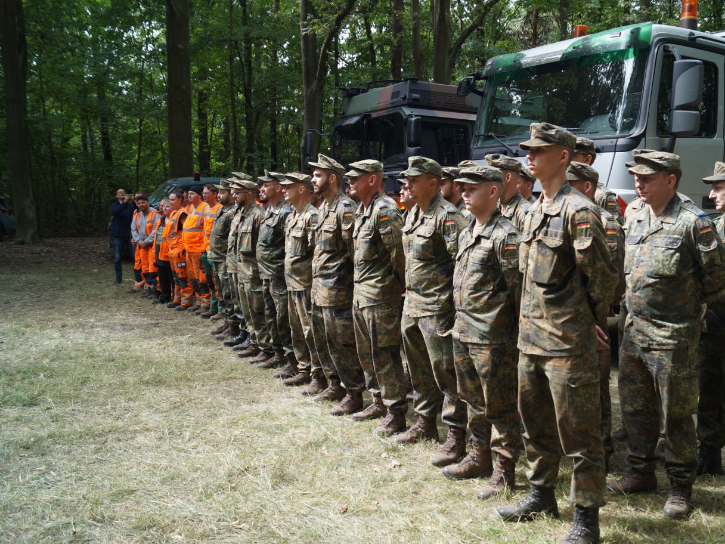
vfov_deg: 44.2
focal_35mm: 32
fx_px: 670
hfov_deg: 56.3
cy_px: 276
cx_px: 445
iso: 125
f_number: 4
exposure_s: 1/160
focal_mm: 18
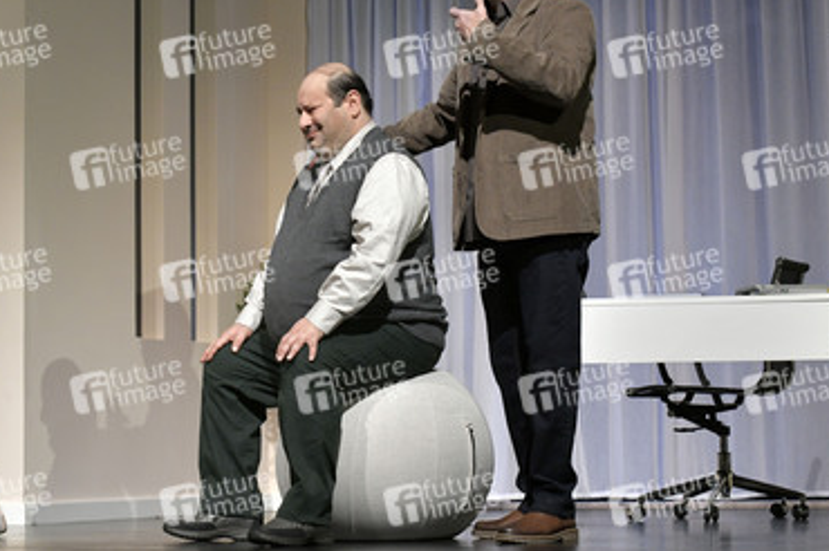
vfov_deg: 13.7
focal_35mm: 100
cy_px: 220
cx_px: 382
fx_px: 2301
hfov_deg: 20.4
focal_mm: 82
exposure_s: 1/250
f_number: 6.3
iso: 2500
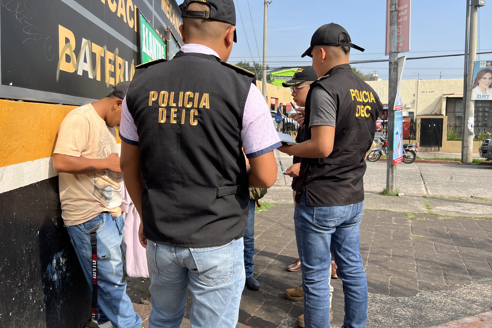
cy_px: 154
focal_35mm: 28
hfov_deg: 65.5
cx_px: 238
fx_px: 383
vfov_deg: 46.4
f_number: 1.5
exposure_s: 1/2353
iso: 50
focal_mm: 5.7
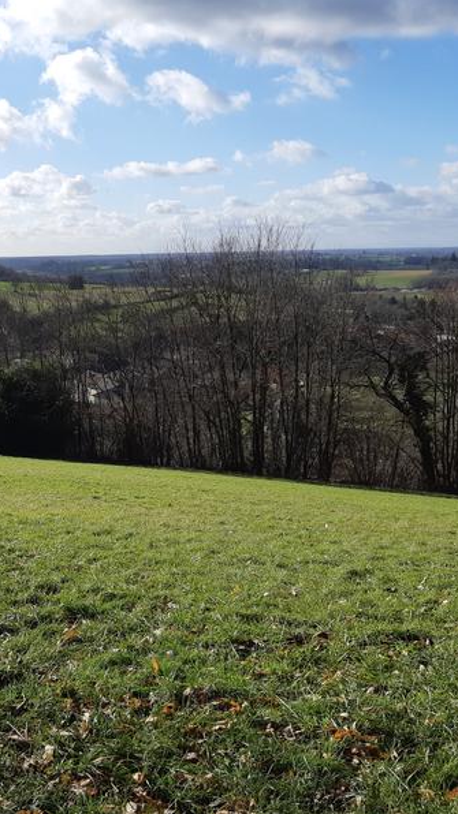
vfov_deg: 52.8
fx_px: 821
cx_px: 38
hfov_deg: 29.8
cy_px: 407
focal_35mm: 38
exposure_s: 1/2525
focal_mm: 3.93
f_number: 1.7
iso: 40
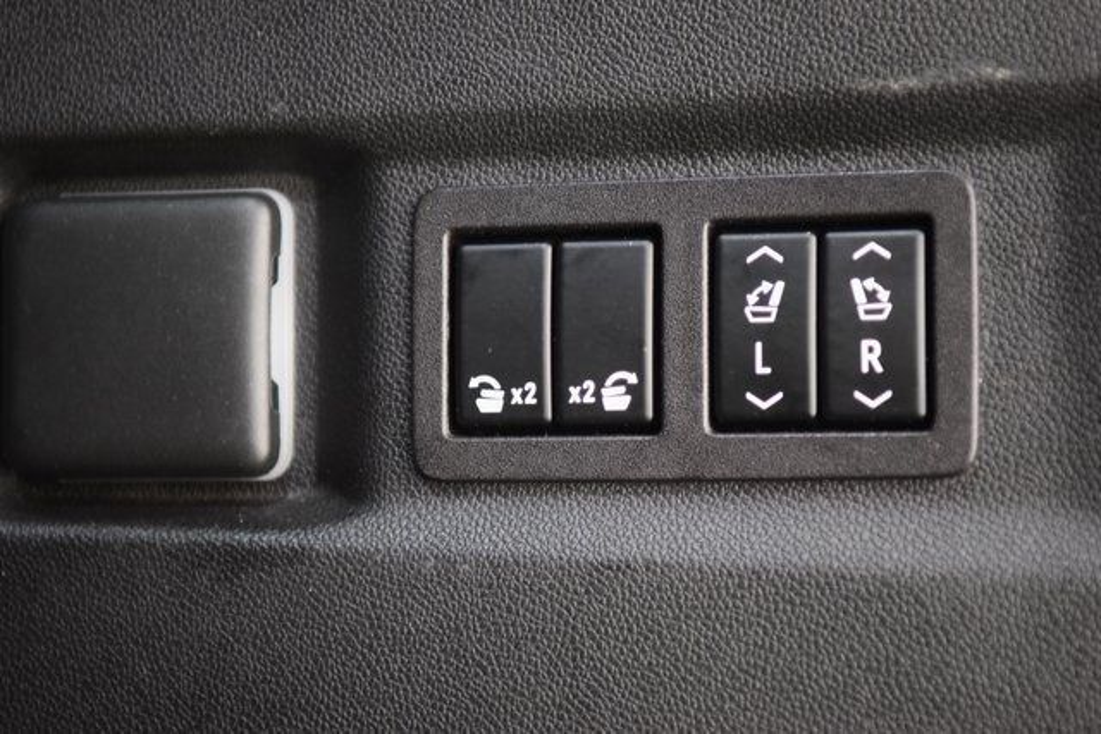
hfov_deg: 19.5
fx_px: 3212
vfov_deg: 13.0
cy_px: 367
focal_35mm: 105
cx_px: 550
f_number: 2.8
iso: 1600
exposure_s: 1/4
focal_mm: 70
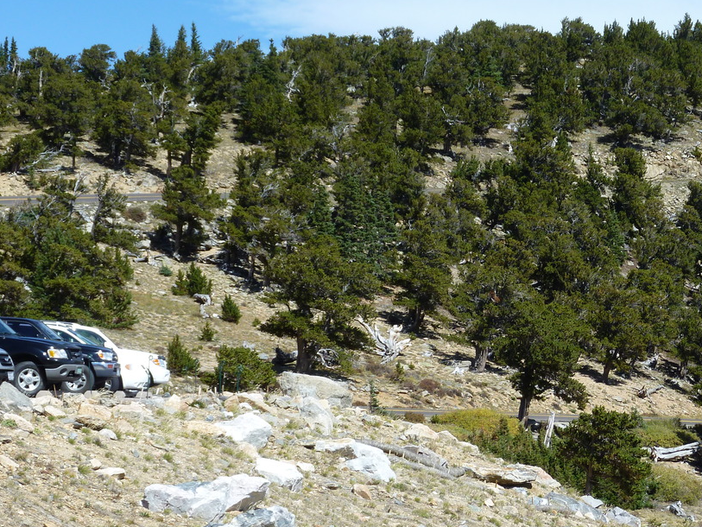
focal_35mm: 96
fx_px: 1947
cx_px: 551
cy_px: 294
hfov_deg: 20.2
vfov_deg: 15.4
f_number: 4.7
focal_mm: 11
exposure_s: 1/320
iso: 80
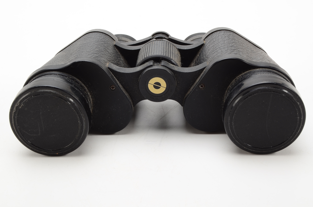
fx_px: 495
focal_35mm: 57
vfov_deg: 23.7
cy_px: 104
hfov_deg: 35.1
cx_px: 156
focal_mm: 38
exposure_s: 1/160
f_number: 18
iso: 100
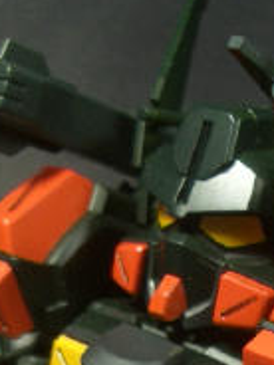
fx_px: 897
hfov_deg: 17.3
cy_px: 353
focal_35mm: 85
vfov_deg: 22.3
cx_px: 193
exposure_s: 1/80
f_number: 2.6
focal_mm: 5.8
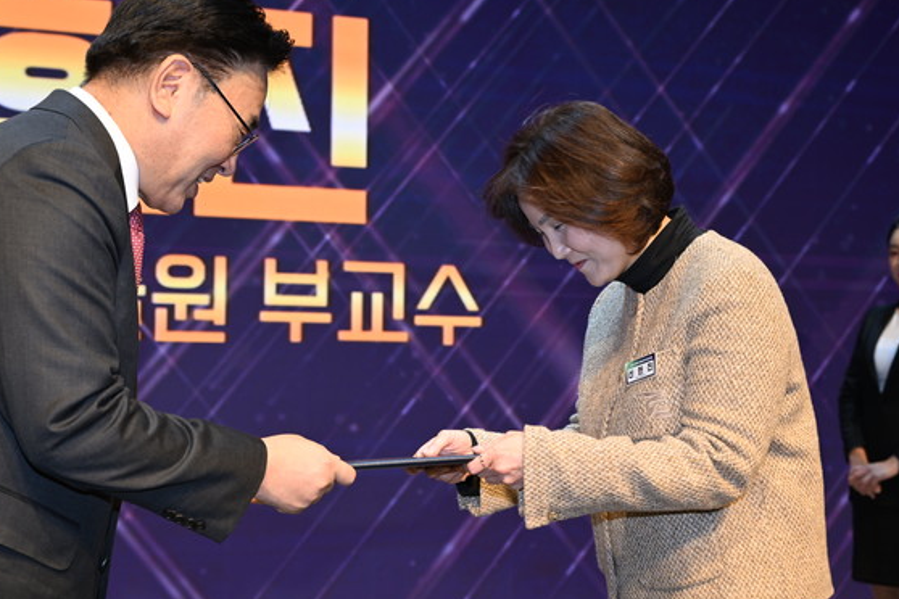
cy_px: 311
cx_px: 459
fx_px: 1423
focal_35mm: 57
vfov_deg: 23.8
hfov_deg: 35.1
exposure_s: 1/250
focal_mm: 53
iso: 1000
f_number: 5.6
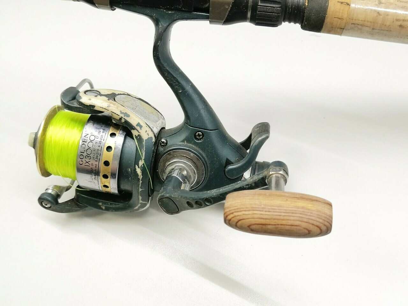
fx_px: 401
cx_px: 204
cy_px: 153
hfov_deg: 54.0
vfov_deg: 41.8
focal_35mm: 34
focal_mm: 3.95
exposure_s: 1/50
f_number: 1.8
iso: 80
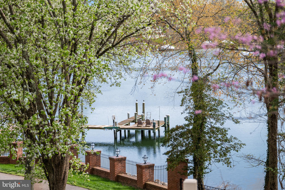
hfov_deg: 23.4
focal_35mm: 87
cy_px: 95
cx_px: 142
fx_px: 688
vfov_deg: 15.7
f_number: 2.8
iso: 200
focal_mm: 58
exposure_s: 1/2000
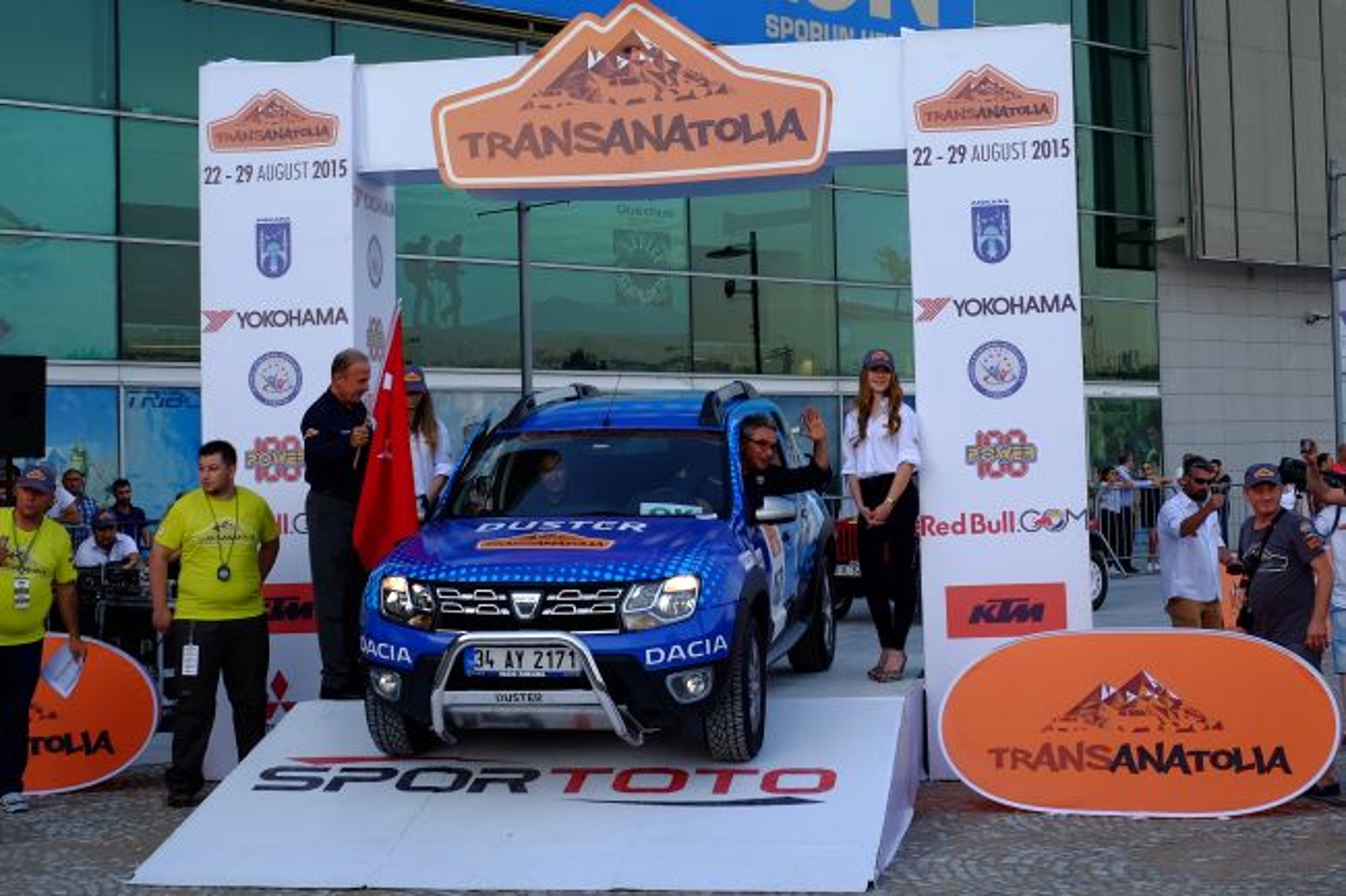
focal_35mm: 48
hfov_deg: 41.1
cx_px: 673
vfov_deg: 28.1
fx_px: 1794
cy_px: 448
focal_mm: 32.1
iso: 200
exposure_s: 1/170
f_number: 5.6
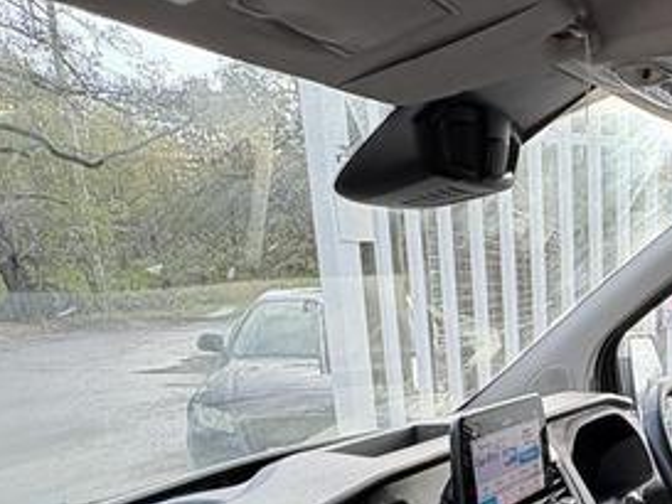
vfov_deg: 28.1
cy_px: 585
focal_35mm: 46
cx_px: 699
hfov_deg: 36.3
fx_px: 893
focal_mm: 2.22
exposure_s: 1/115
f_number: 2.2
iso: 64
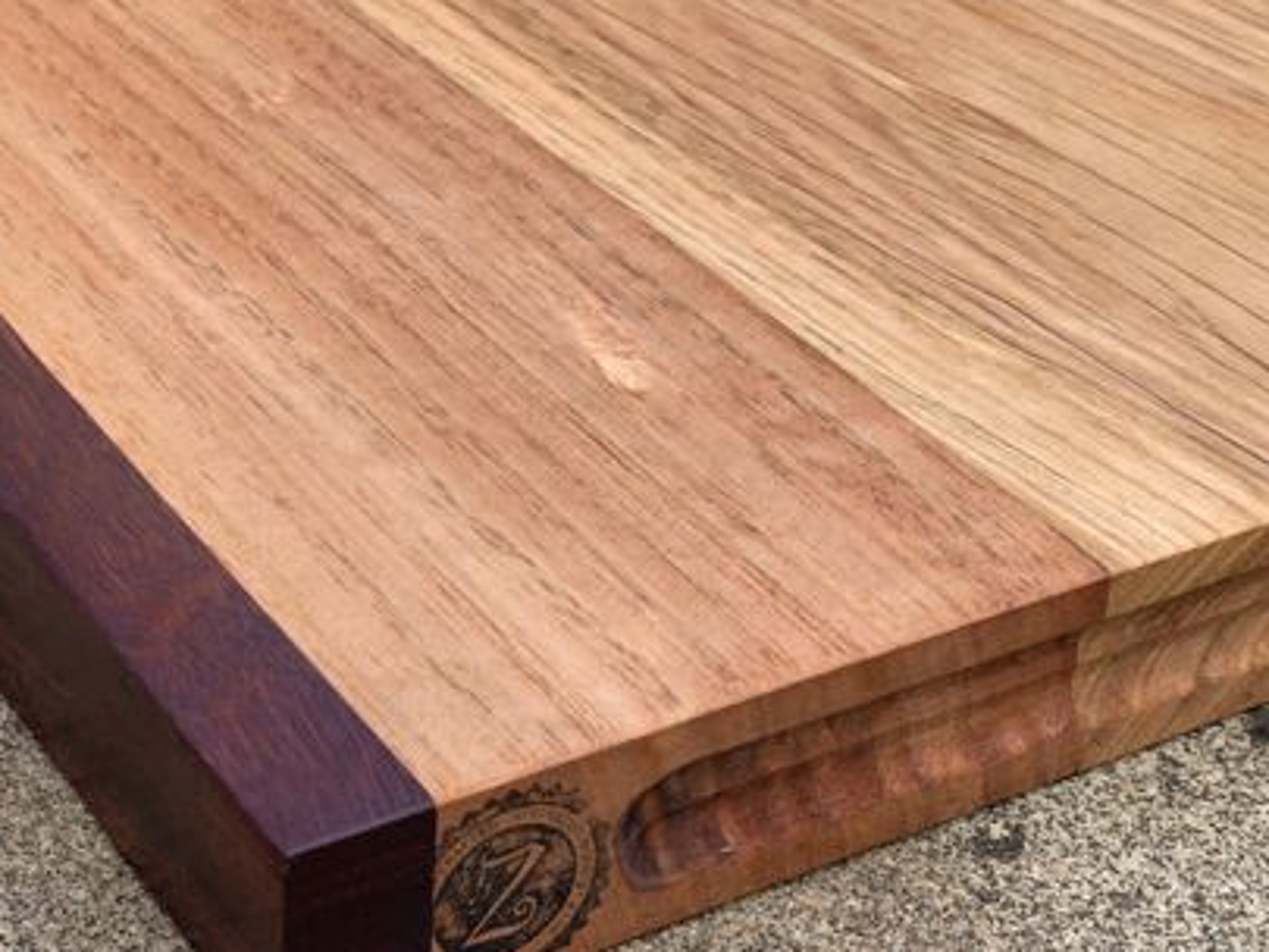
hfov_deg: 25.3
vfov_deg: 19.1
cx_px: 508
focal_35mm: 77
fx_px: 2824
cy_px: 495
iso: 16
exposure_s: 1/234
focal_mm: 6
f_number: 2.4
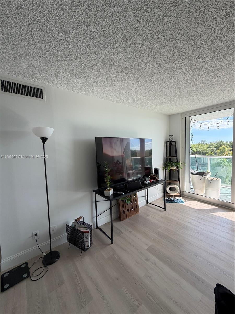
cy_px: 157
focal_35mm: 14
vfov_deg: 102.1
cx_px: 118
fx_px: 127
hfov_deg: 85.7
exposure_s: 1/129
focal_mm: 2.22
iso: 64
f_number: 2.2
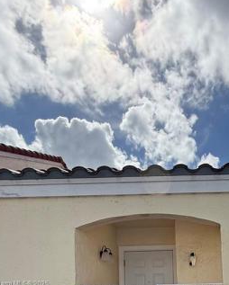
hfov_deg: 44.2
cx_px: 193
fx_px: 262
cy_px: 284
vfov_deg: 47.6
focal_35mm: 31
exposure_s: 1/3460
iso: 64
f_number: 2.2
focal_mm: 2.22
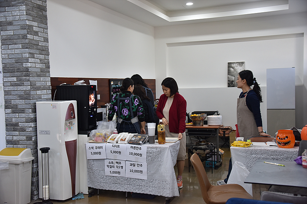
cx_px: 154
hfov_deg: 46.4
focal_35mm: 42
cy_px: 102
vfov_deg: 31.9
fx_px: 358
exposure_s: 1/125
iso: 1000
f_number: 4
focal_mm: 42
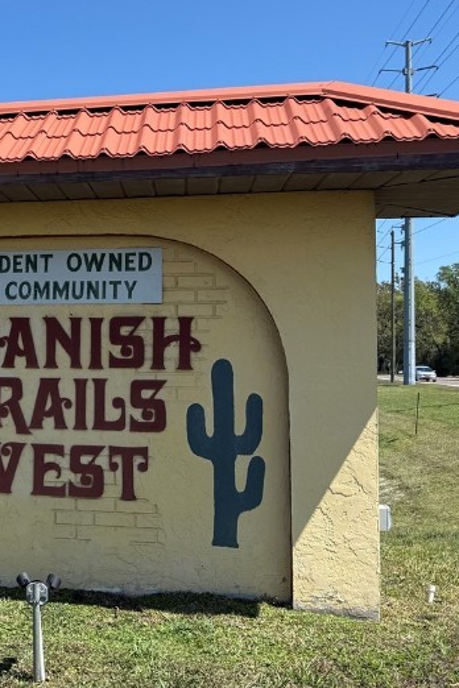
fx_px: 937
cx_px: -20
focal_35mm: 49
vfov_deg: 40.3
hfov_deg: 25.9
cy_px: 330
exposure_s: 1/3759
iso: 80
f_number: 1.78
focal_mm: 6.76
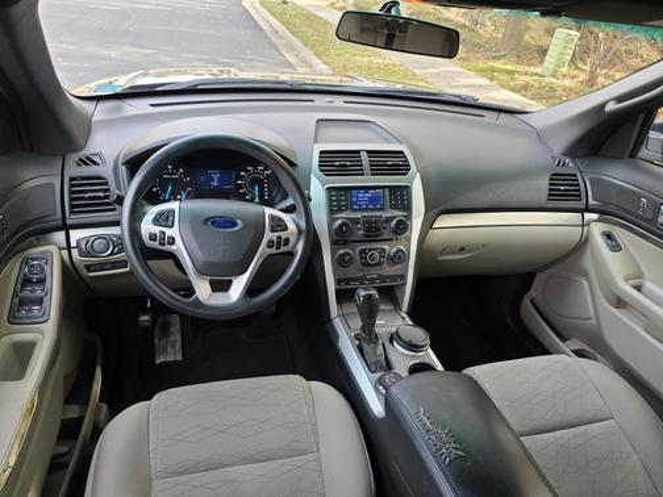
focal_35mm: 23
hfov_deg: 73.9
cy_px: 248
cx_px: 332
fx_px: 441
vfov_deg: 58.9
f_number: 1.7
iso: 80
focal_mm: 6.3
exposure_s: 1/180
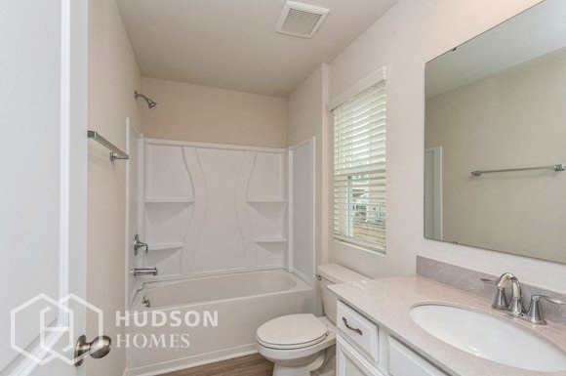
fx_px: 251
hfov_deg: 96.8
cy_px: 188
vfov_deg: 73.6
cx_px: 283
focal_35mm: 16
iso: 100
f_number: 10
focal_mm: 16
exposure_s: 1/6
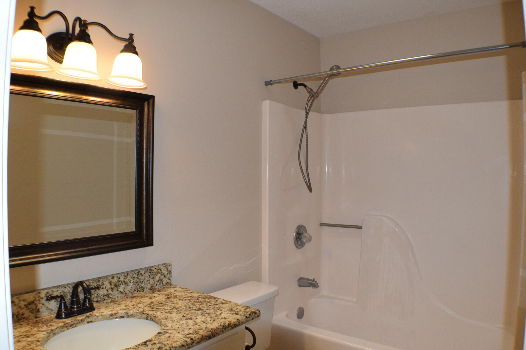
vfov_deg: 38.4
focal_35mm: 34
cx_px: 263
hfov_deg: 55.1
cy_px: 175
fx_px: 504
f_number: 8
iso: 1600
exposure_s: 1/200
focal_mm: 23
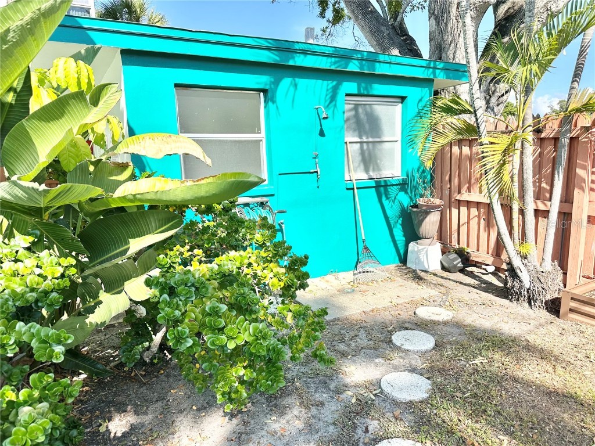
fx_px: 413
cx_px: 298
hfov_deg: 71.6
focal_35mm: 24
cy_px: 223
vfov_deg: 56.8
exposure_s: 1/2591
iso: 80
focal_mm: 6.86
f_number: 1.78
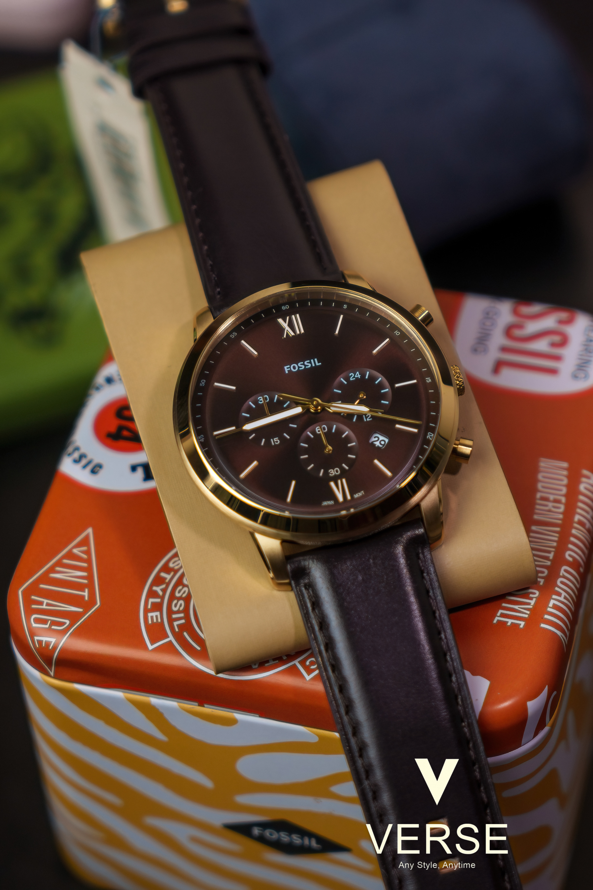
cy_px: 445
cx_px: 296
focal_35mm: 105
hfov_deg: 13.0
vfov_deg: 19.5
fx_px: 2594
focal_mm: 70
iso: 160
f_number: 4
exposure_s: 1/60
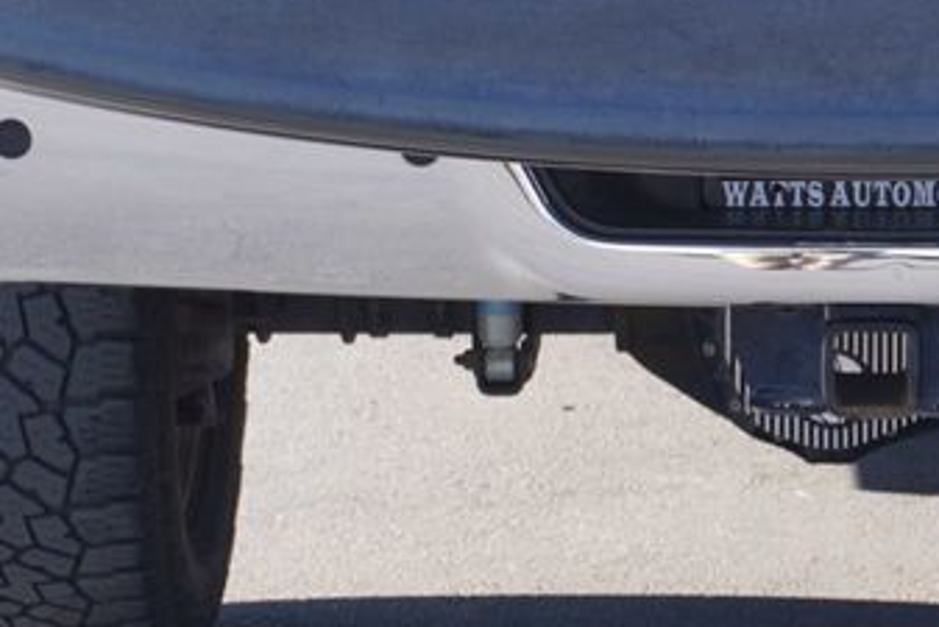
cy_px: -203
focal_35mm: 173
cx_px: 936
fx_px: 4514
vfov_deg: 7.8
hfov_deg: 11.8
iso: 100
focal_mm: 38
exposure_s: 1/80
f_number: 5.6
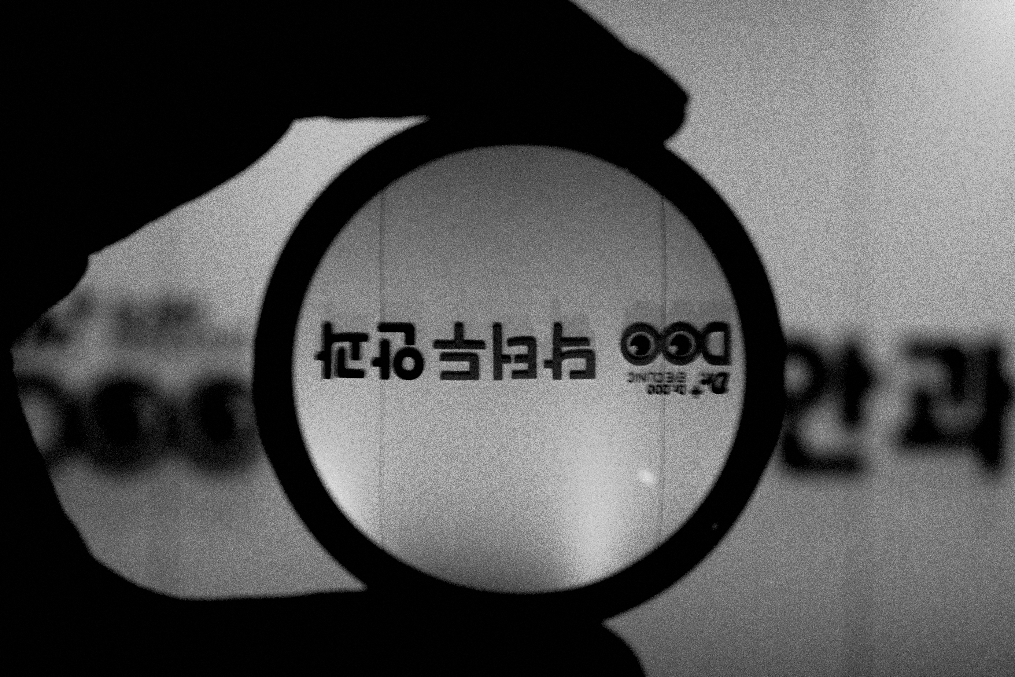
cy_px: 338
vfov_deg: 27.0
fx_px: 1410
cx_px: 508
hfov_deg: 39.6
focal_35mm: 50
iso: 2500
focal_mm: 26
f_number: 9
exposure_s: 1/100
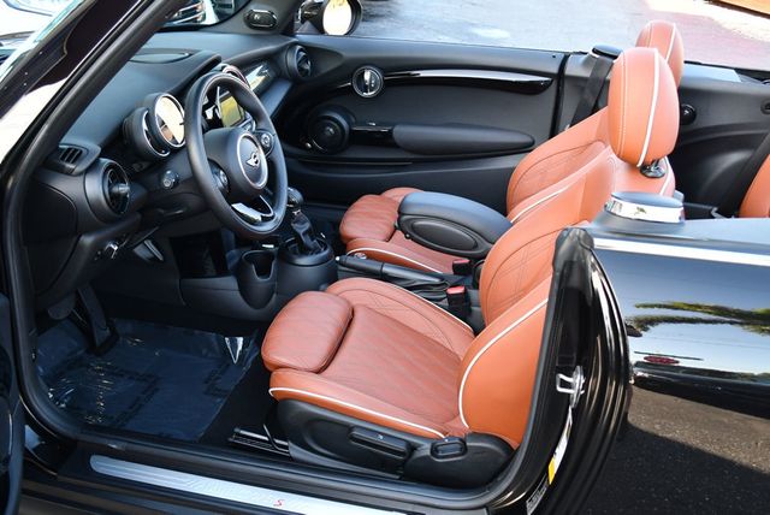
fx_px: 771
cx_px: 385
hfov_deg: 53.1
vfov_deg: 36.9
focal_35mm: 36
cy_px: 258
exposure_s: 1/250
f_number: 3.5
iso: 500
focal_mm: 18
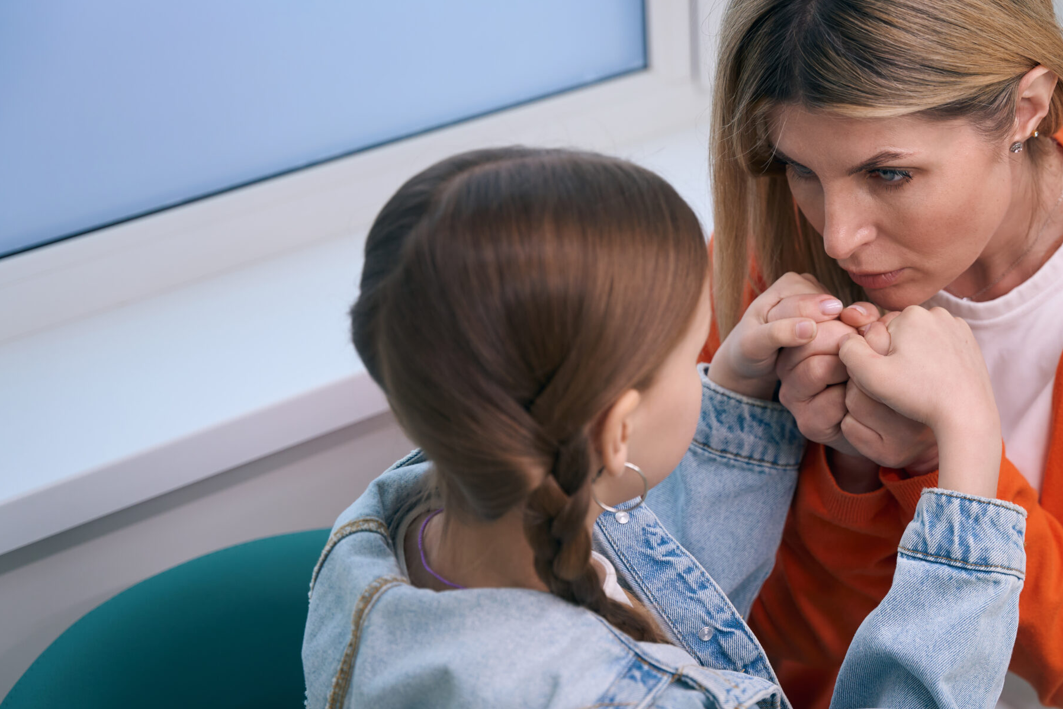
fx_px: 2286
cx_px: 728
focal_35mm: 77
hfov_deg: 26.0
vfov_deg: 17.6
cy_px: 395
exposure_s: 1/250
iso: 400
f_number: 2.8
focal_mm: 54.3
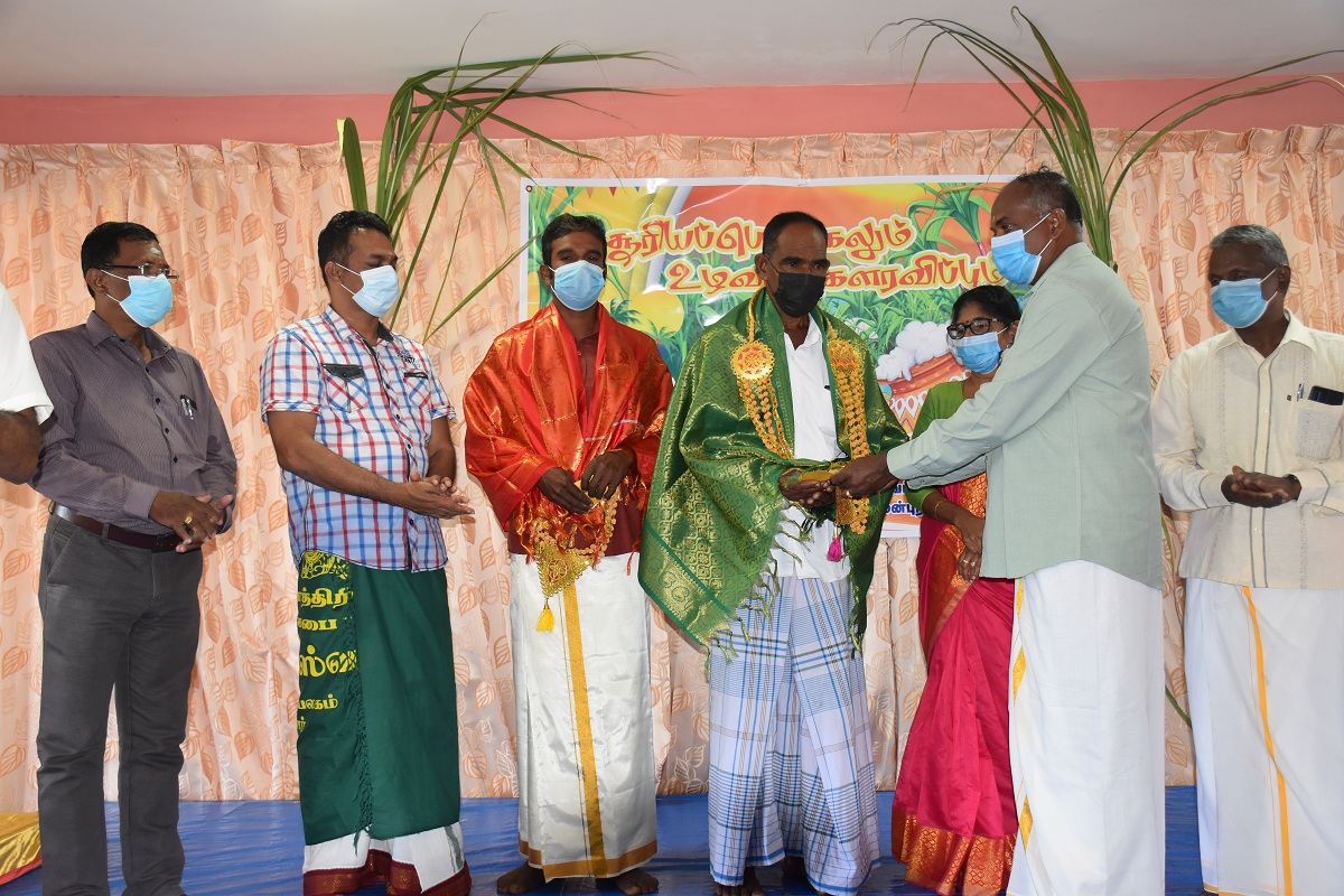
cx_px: 672
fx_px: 1344
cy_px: 448
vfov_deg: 36.9
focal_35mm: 36
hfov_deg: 53.1
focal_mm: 24
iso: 800
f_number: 4.5
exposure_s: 1/80
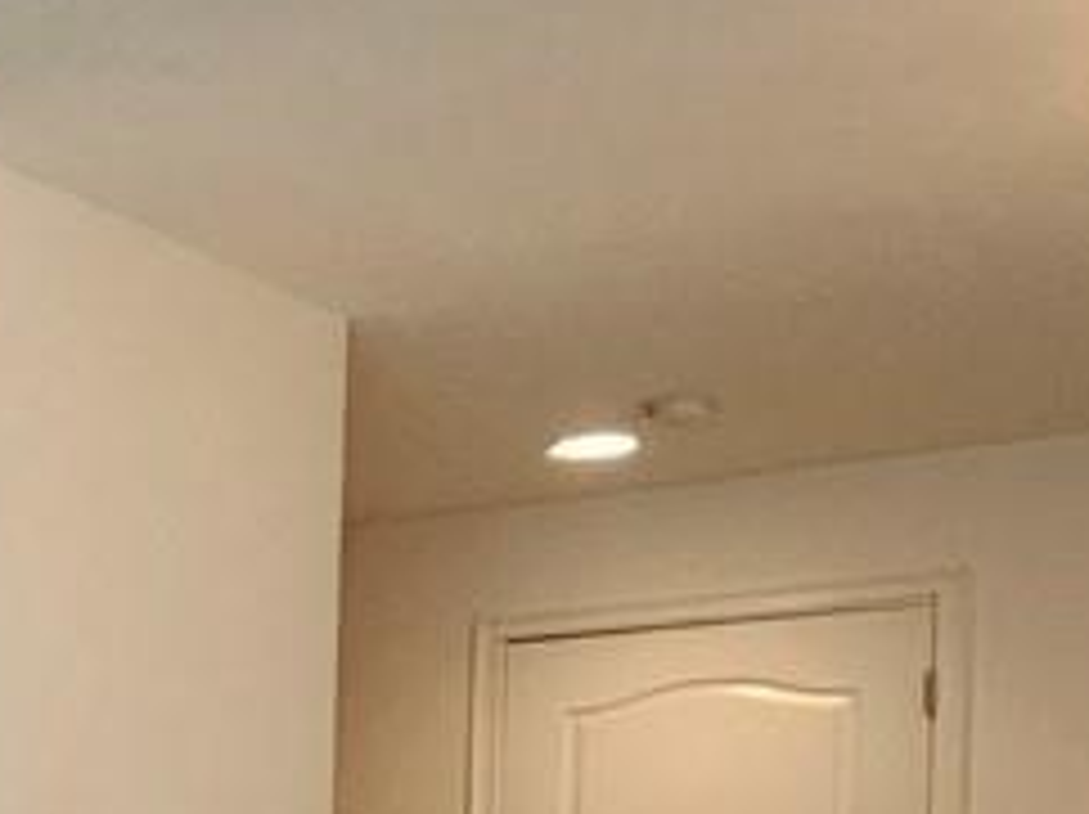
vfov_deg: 16.1
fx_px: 2703
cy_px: 1093
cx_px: -1292
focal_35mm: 86
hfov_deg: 15.8
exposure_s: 1/60
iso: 250
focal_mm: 2.2
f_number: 2.2
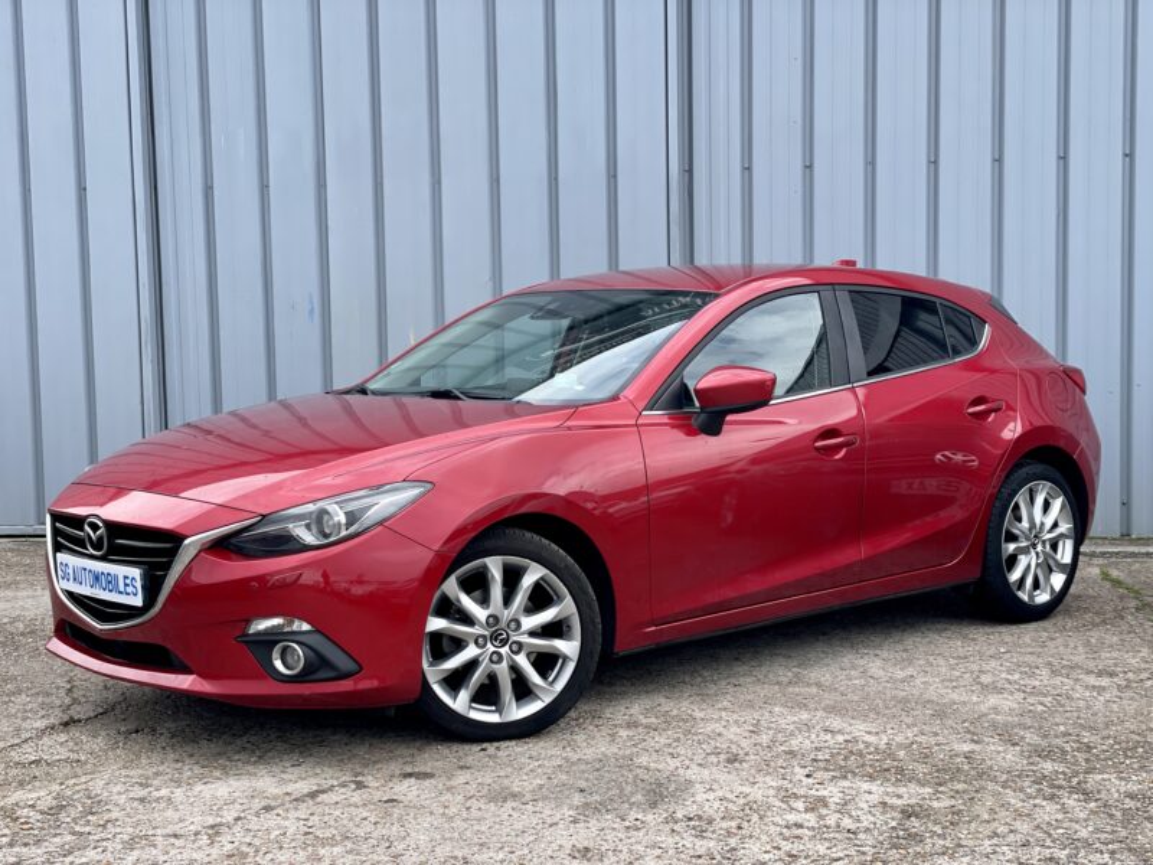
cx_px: 576
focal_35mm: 52
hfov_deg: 36.8
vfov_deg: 28.0
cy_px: 432
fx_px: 1732
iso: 32
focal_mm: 6
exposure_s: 1/403
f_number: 2
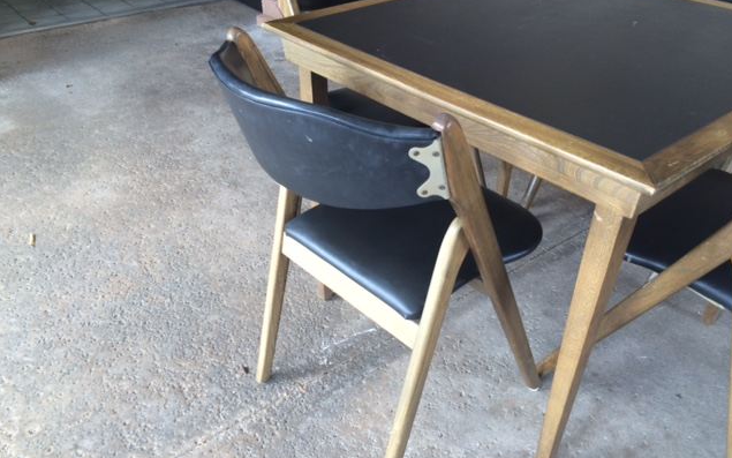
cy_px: 264
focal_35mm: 31
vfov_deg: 40.5
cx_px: 368
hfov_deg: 61.2
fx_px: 618
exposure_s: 1/60
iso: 40
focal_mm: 4.15
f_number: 2.2
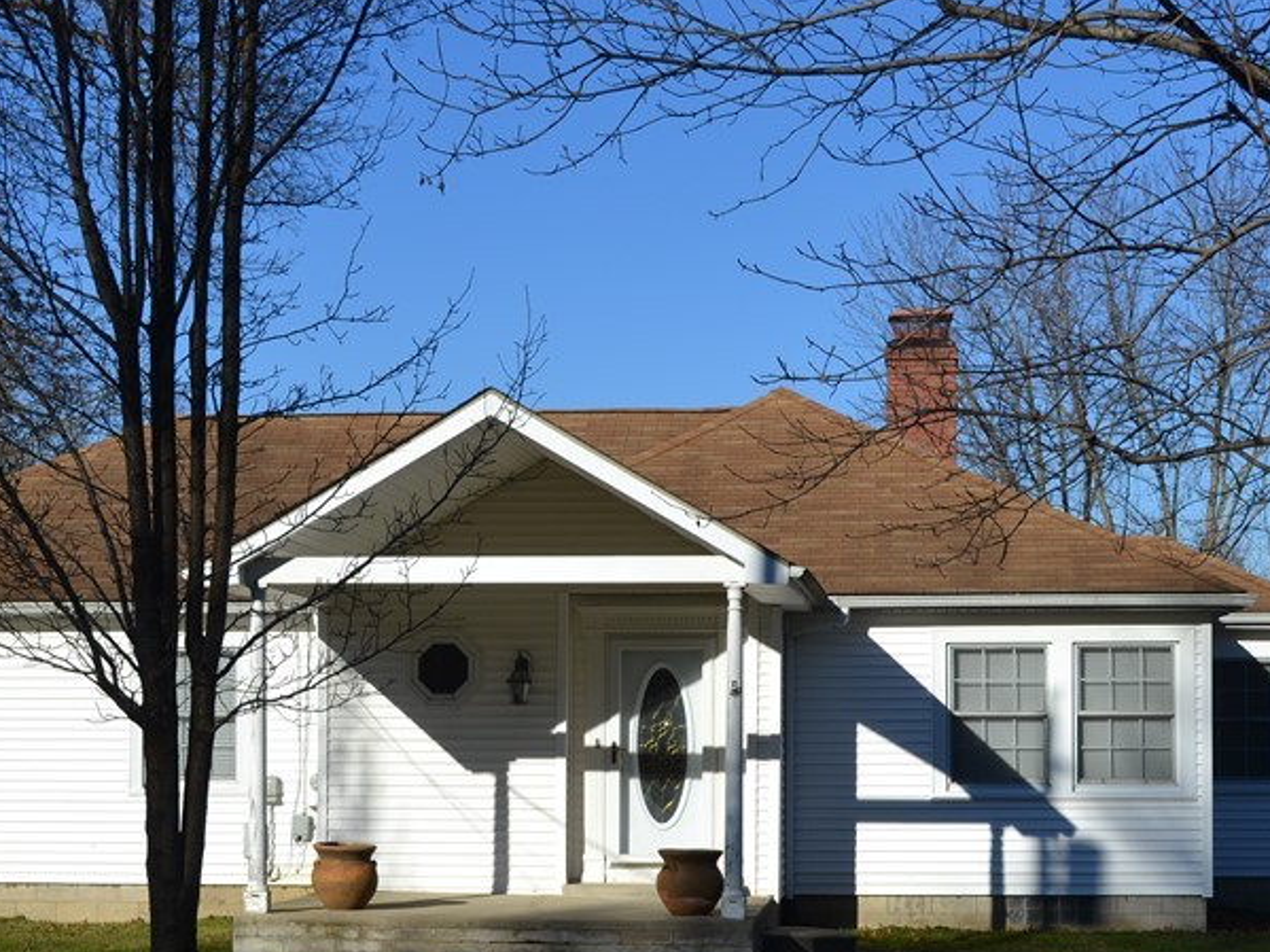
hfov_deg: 28.6
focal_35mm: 68
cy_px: 689
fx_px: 2494
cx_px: 630
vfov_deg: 21.5
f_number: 8
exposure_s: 1/400
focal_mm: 26
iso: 100
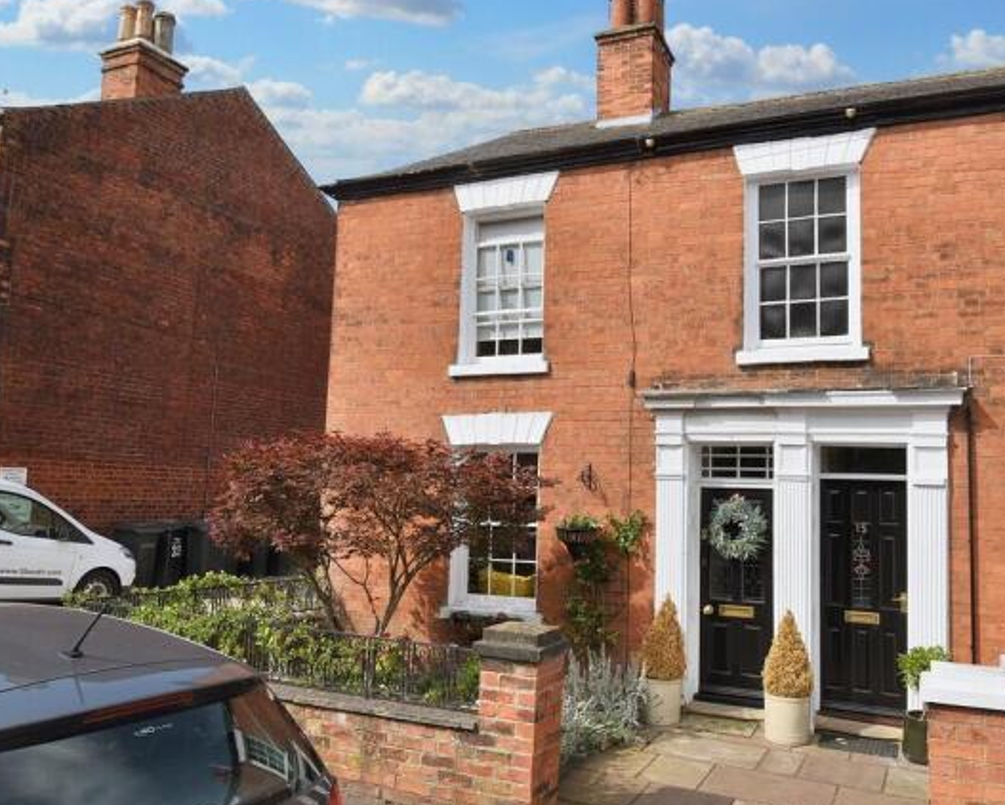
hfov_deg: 61.9
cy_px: 407
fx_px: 833
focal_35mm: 28
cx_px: 573
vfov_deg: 51.6
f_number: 8
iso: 100
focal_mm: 16
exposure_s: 1/250
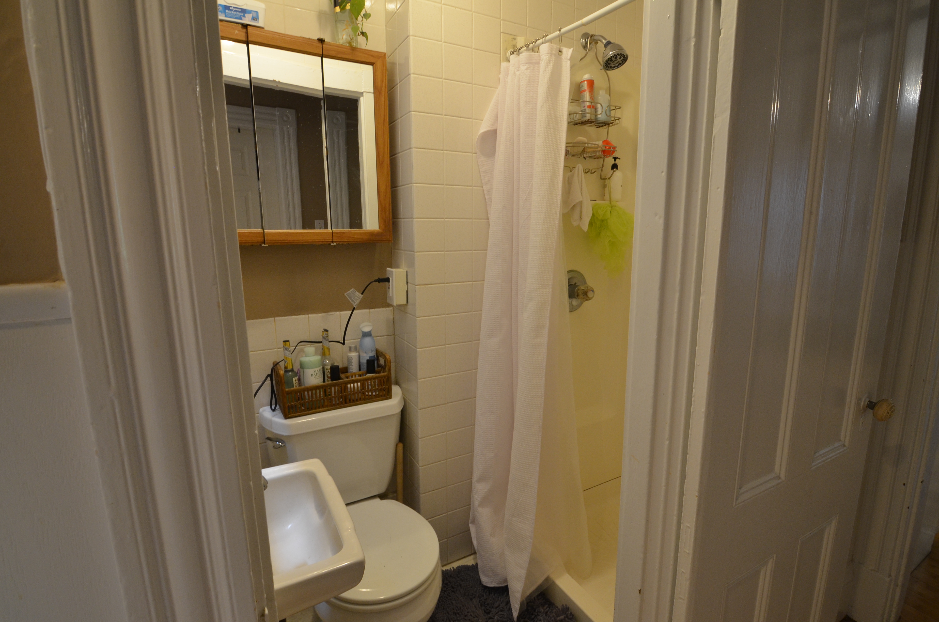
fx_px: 429
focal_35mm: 16
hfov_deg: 95.1
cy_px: 311
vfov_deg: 71.8
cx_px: 470
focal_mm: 11
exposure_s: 1/8
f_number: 9
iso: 800
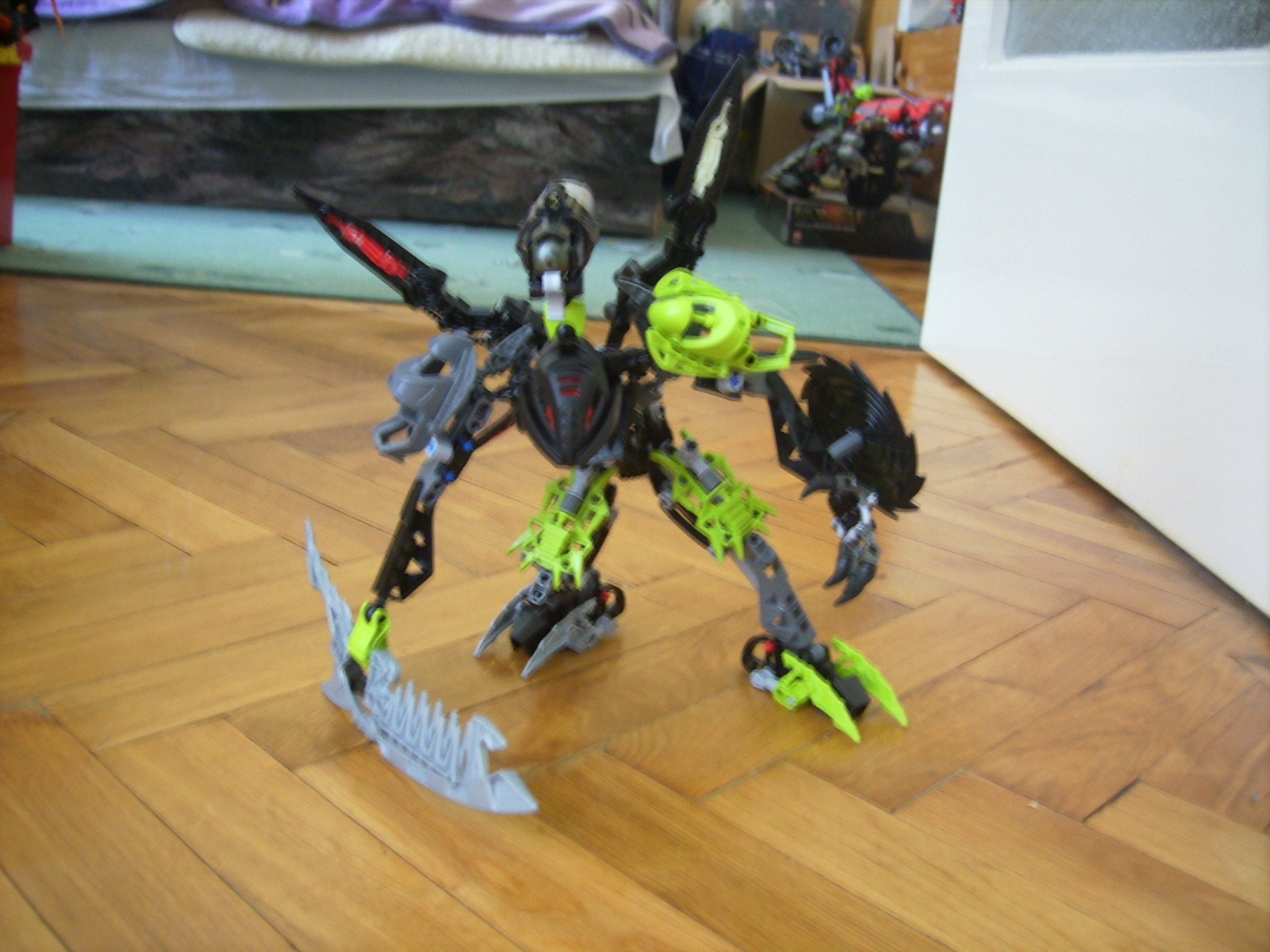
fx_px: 1174
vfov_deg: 44.2
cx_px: 635
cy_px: 476
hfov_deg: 56.8
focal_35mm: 32
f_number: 2.8
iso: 50
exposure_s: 1/3
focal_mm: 5.99
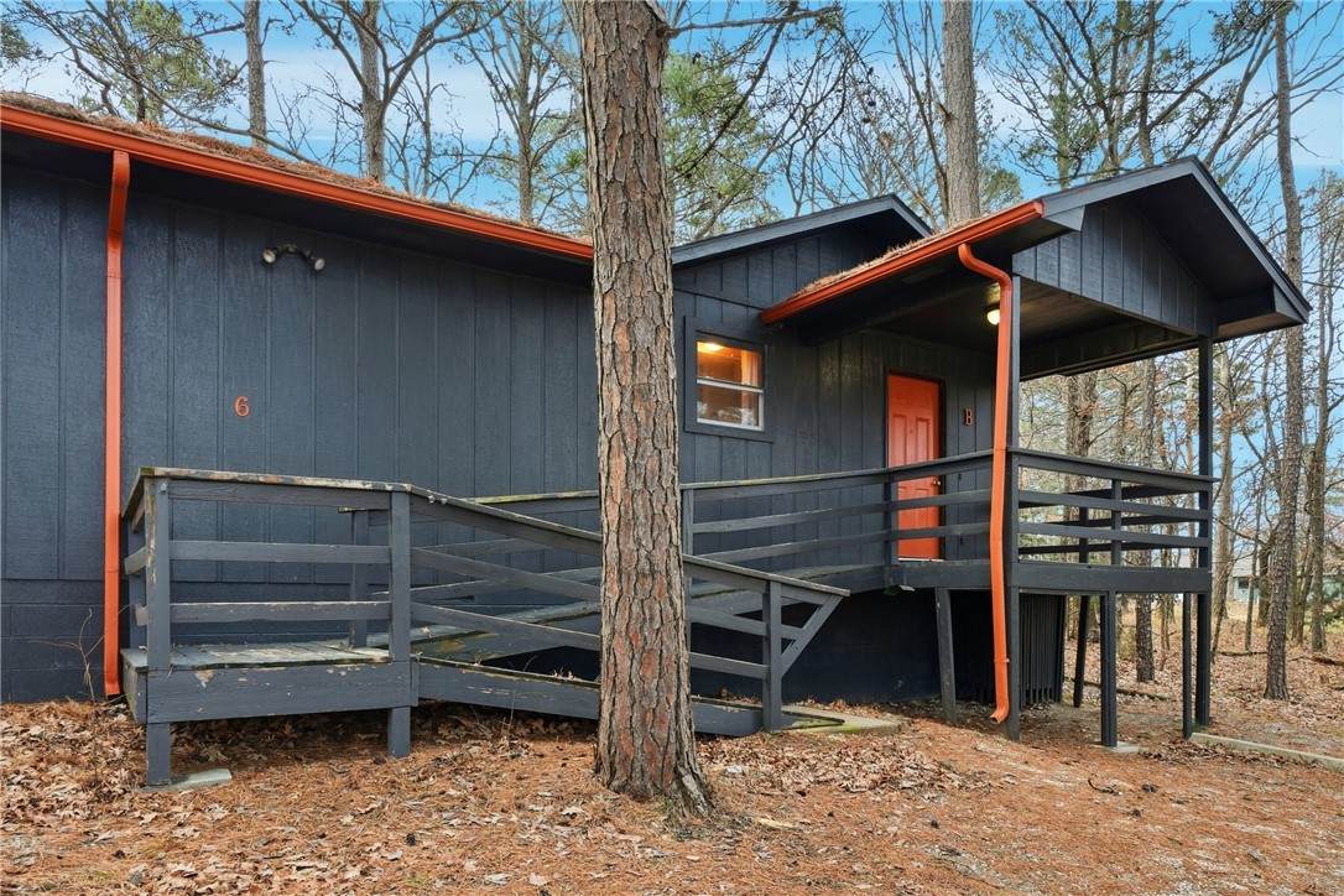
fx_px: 784
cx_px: 672
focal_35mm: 21
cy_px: 448
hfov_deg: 81.2
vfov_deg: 59.5
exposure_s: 1/50
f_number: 9
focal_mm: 14
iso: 250
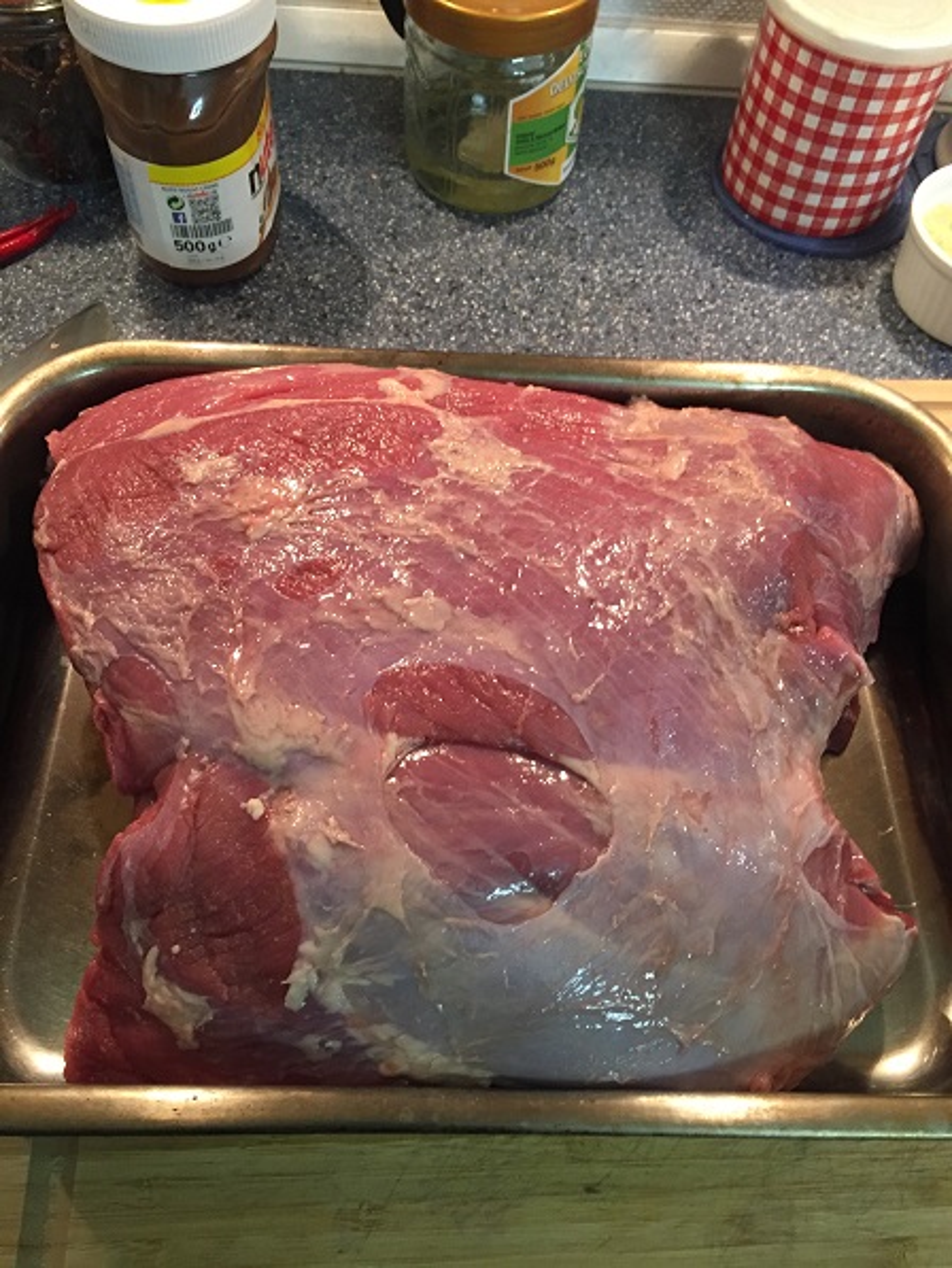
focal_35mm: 29
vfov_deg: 61.6
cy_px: 634
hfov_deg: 48.2
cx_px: 476
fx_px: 1063
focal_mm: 4.15
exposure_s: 1/33
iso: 200
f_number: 2.2
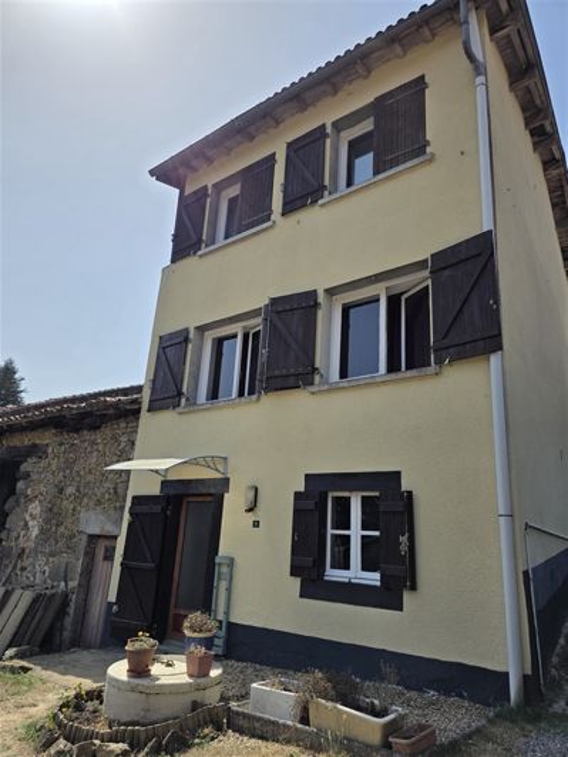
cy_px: 378
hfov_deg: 58.9
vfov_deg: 73.9
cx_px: 284
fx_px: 503
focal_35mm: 23
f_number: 1.7
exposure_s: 1/7944
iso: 50
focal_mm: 6.3
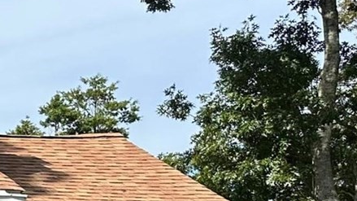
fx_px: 1155
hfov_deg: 13.6
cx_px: -455
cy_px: 262
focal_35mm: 122
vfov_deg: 9.8
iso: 80
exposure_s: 1/2809
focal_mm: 6.86
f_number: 1.78
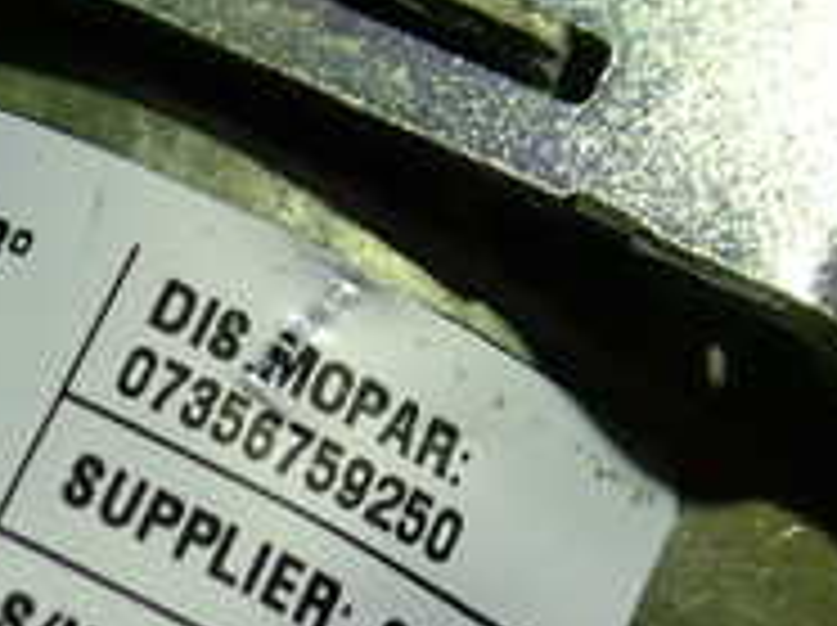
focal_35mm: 97
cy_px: 500
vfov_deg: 15.1
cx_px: -162
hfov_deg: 19.1
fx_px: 2342
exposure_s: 1/60
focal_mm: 5.4
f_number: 2.3
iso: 160
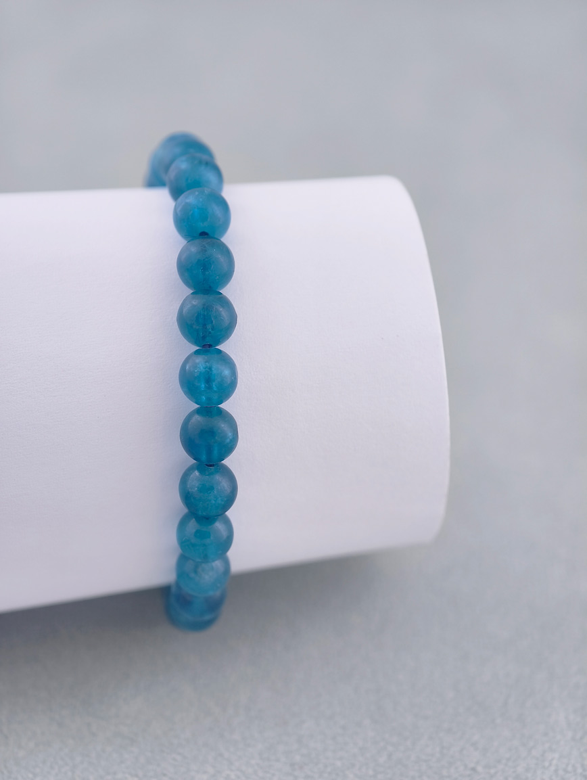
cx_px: 294
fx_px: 1917
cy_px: 390
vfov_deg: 23.0
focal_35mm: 85
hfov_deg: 17.4
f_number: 2.67
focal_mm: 22.48
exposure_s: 1/160
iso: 125
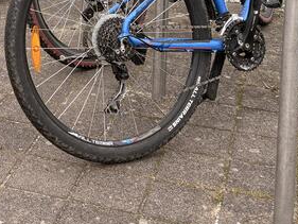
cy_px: -127
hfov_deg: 21.8
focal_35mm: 87
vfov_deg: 15.5
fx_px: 749
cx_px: 14
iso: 100
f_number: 1.6
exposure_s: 1/122
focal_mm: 5.96
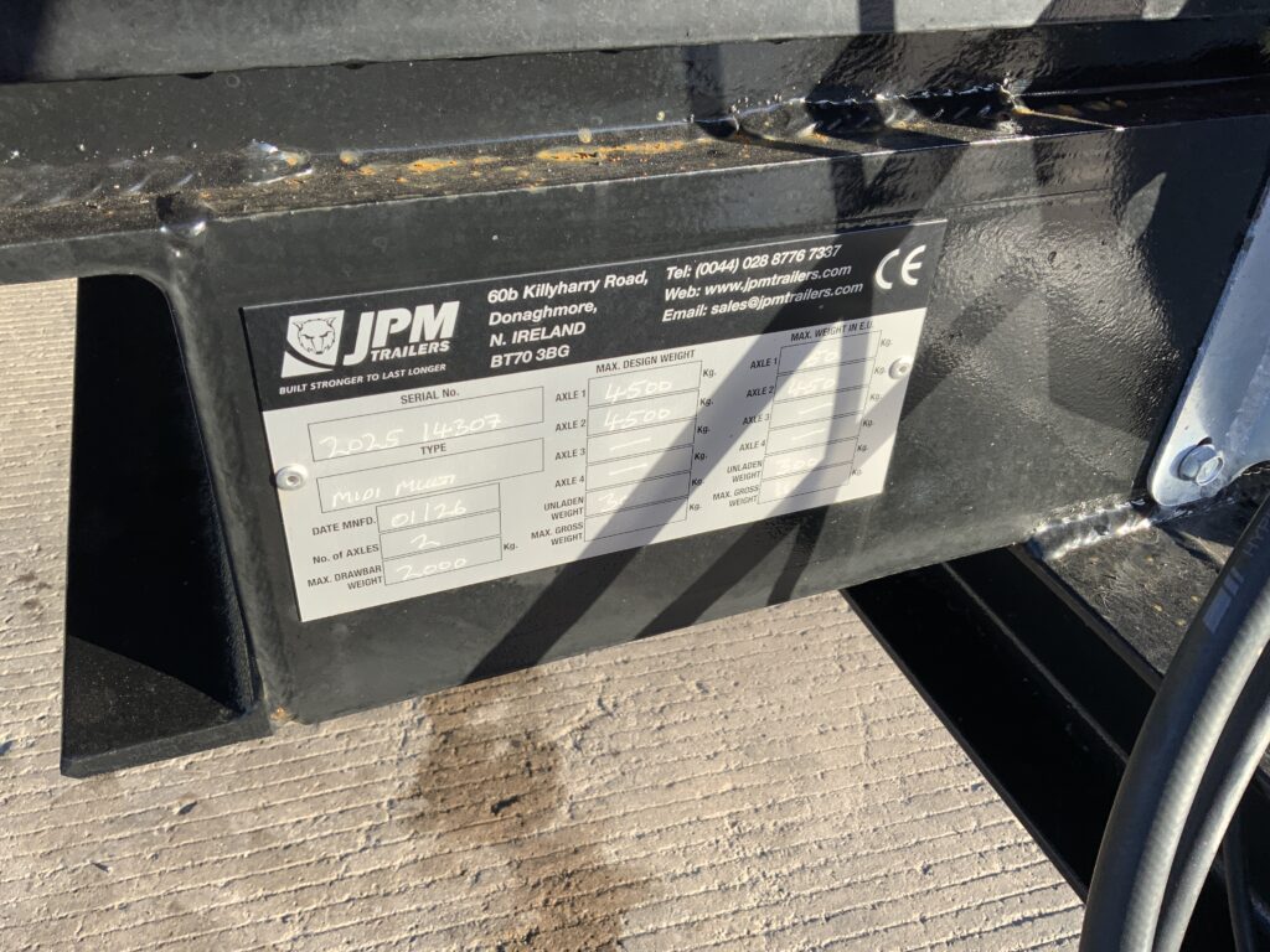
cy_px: 476
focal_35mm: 29
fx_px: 1064
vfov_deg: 48.2
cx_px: 635
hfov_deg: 61.7
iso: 16
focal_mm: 3
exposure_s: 1/457
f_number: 1.8
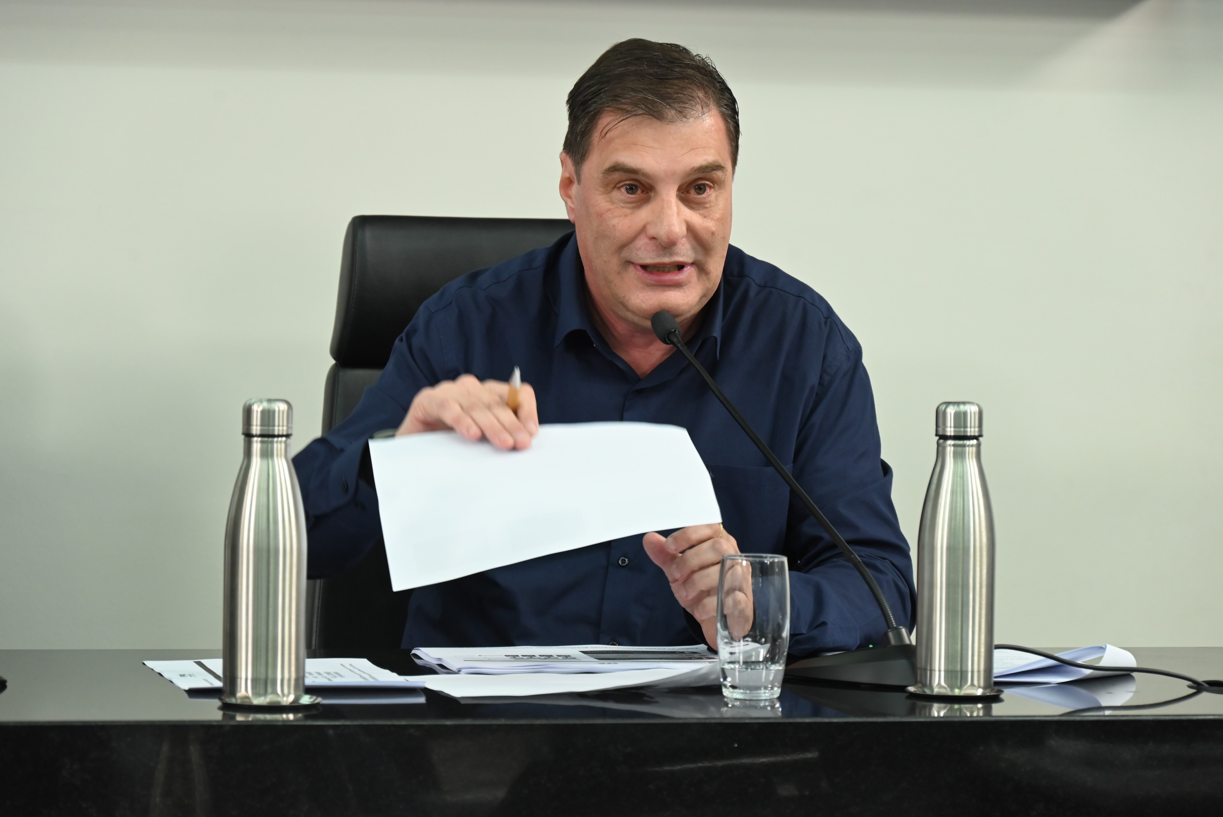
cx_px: 612
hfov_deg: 17.8
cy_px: 408
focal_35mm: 115
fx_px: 3908
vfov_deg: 11.9
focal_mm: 115
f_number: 6.3
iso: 2000
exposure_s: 1/125
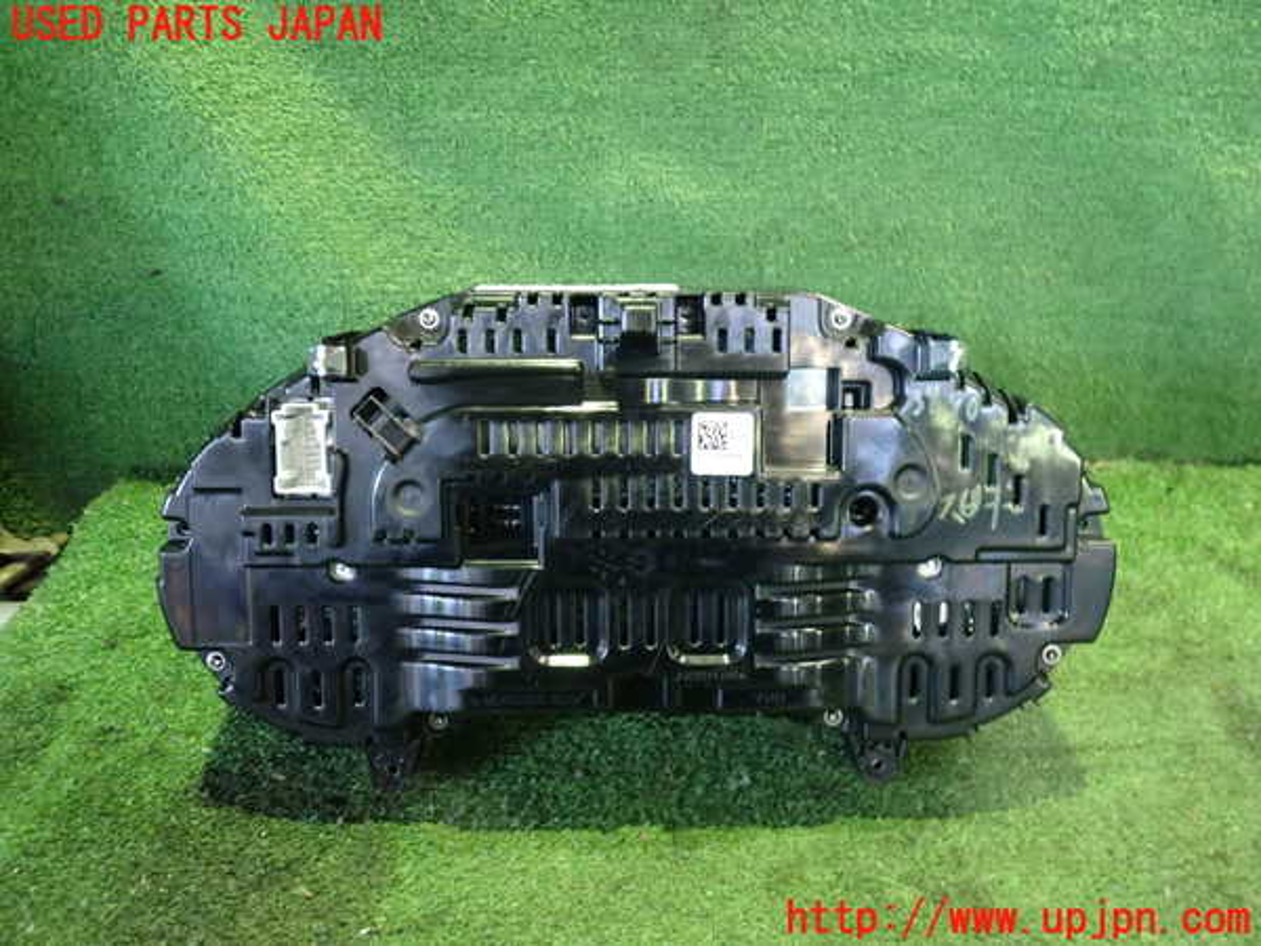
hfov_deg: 60.0
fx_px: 1093
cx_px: 630
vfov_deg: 46.8
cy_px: 473
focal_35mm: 30
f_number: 2.3
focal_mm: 5.4
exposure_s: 1/20
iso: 800
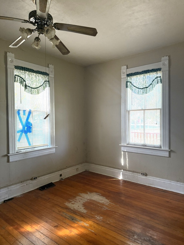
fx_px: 170
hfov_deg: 56.8
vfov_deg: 71.6
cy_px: 122
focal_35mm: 24
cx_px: 92
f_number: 1.78
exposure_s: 1/70
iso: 200
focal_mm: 6.76
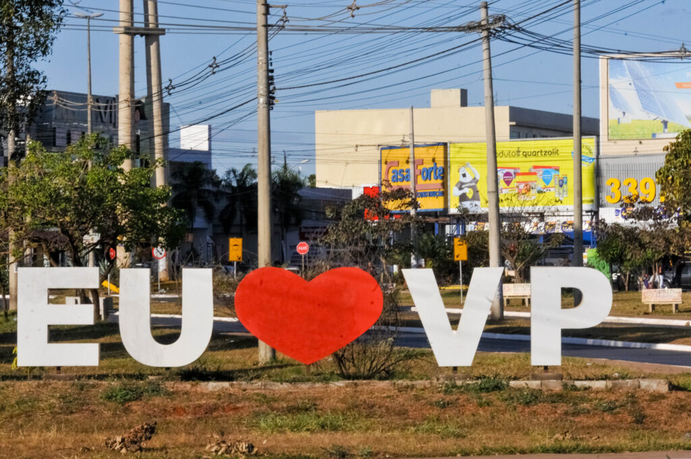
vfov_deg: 6.5
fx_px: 4026
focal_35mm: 210
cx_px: 346
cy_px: 230
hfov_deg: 9.8
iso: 800
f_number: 22
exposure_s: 1/320
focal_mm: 140
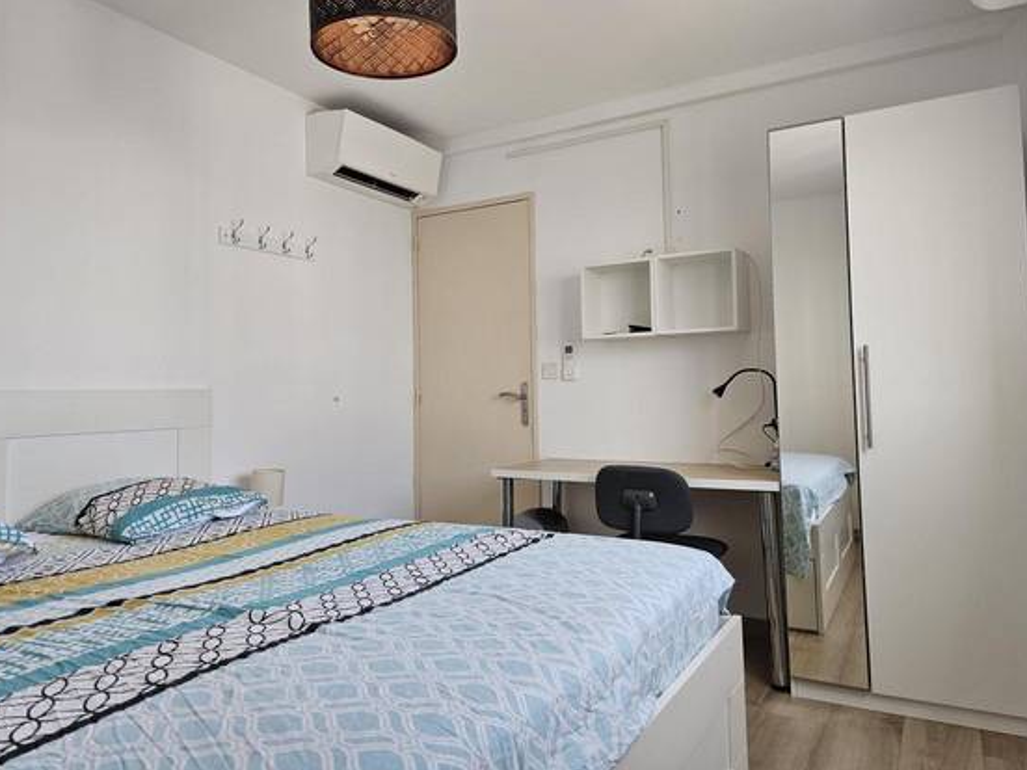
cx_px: 504
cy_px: 357
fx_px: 742
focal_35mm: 25
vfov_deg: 54.8
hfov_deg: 69.4
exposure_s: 1/180
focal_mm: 5.4
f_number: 1.8
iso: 125
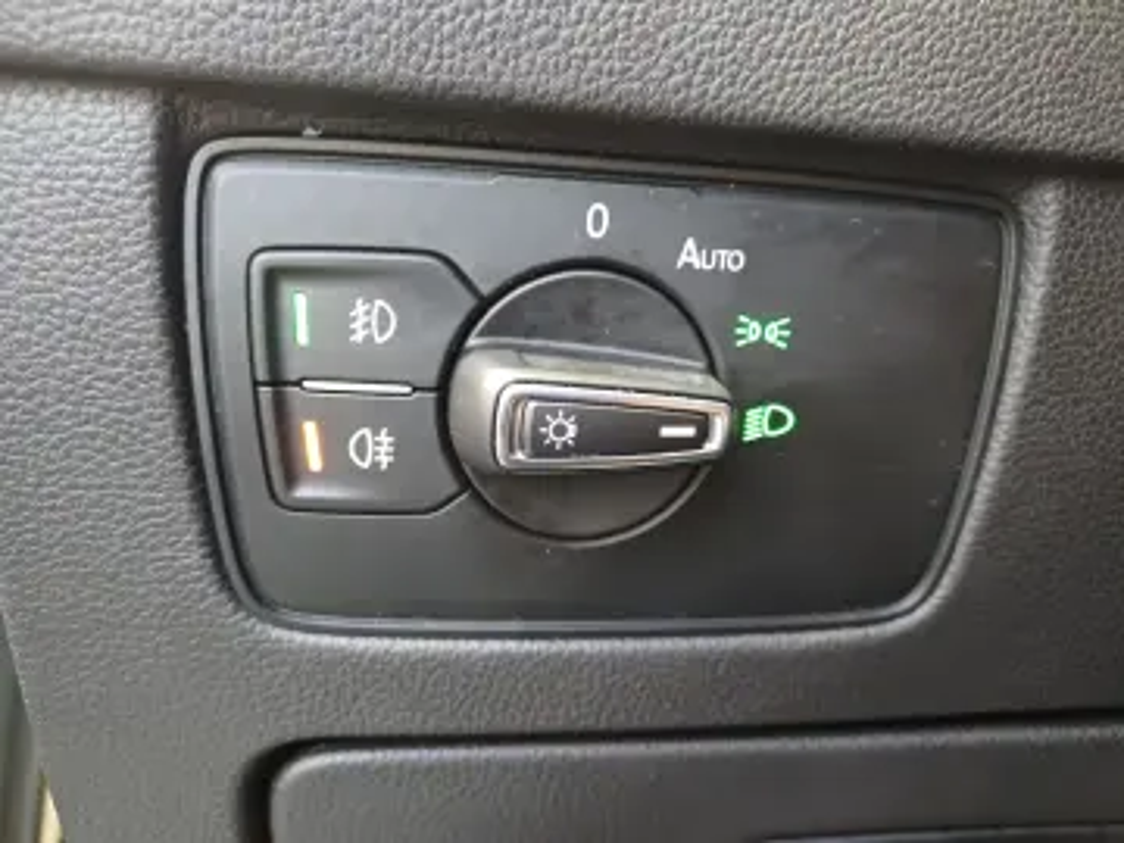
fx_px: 812
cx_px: 562
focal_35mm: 25
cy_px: 422
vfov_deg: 54.9
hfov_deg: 69.4
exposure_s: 1/20
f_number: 1.8
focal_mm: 4.65
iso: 800
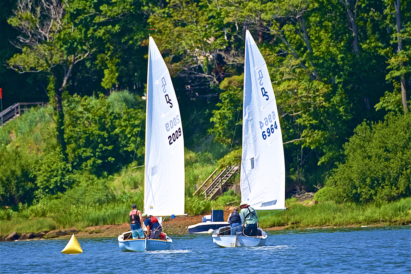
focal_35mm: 600
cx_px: 206
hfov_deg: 3.4
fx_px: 6850
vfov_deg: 2.3
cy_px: 137
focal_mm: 400
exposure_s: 1/2000
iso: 400
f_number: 5.6
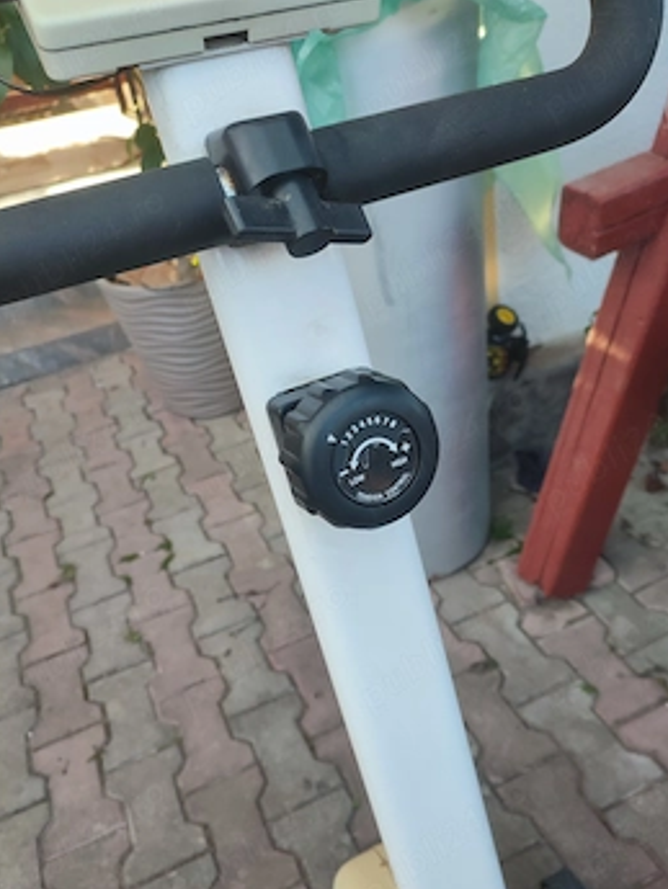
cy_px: 492
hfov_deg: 48.2
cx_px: 353
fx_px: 746
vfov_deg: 61.5
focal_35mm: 29
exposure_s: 1/50
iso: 87
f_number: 1.9
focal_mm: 6.04
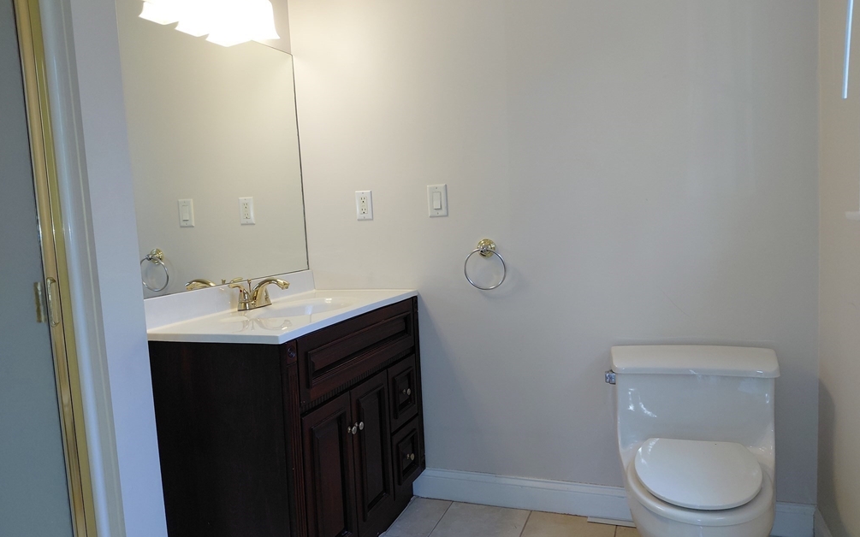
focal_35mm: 27
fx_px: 633
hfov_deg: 68.4
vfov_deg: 46.0
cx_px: 430
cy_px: 267
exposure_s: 1/120
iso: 200
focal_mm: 4.69
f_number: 1.8
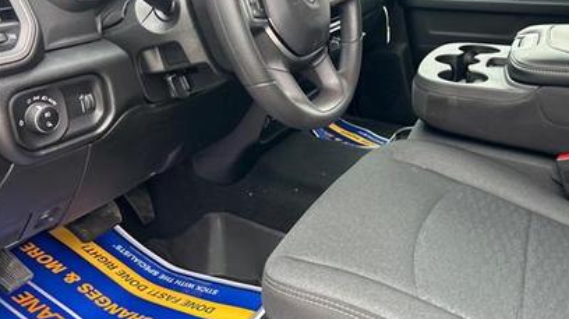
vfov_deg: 33.7
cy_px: 159
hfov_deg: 56.2
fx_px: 528
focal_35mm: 35
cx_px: 346
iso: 125
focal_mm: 5.7
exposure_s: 1/87
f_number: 1.5
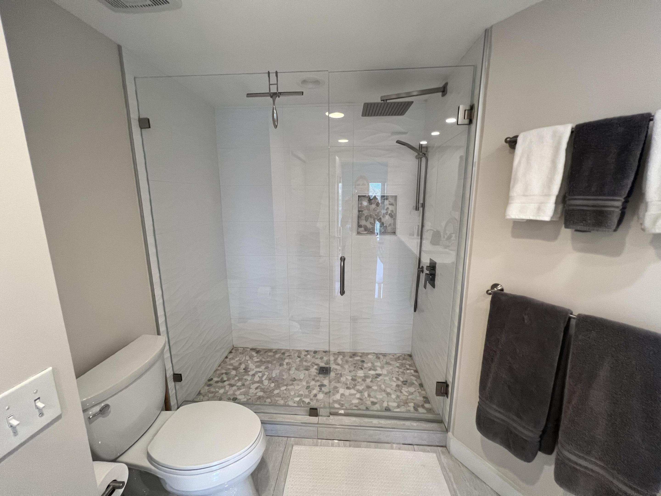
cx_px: 330
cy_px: 248
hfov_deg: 106.2
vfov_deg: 89.9
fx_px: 248
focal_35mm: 13
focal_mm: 1.57
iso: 200
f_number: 1.8
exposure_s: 1/121
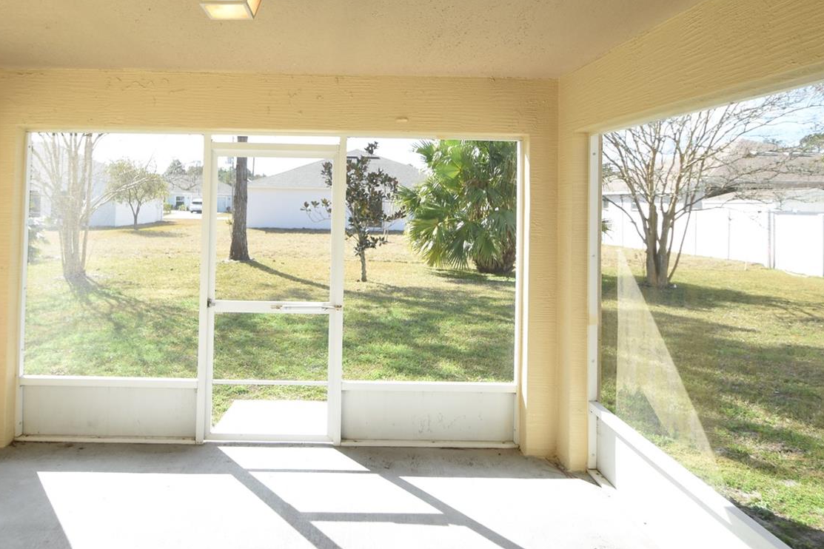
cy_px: 199
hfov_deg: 73.7
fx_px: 543
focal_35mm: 24
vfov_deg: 53.0
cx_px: 335
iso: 100
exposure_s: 1/125
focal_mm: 11
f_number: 5.6
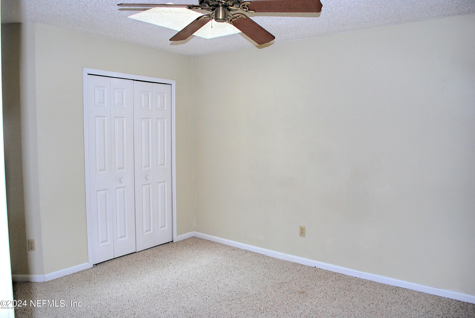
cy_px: 159
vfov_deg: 48.0
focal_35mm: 27
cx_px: 238
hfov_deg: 67.3
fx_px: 357
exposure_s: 1/60
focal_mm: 18
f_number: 3.5
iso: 200
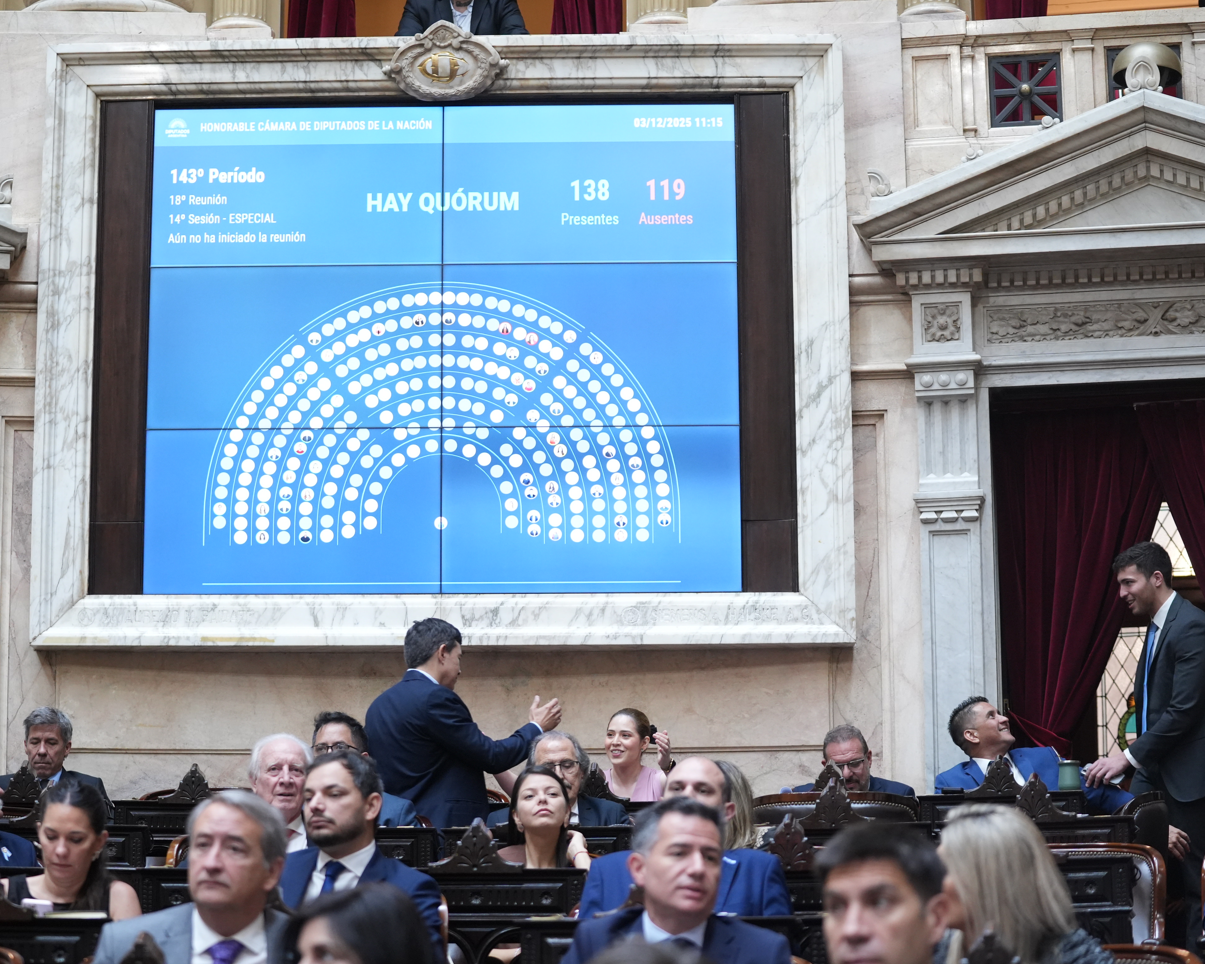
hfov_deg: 24.1
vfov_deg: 19.4
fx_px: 2818
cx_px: 582
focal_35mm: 79
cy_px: 482
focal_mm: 70
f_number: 2.8
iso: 3200
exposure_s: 1/250
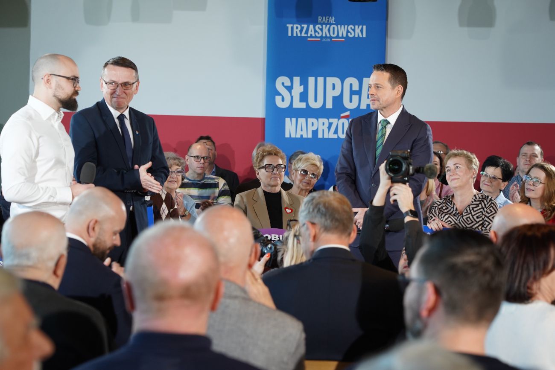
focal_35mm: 105
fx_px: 1619
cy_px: 185
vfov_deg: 13.0
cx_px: 278
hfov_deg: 19.5
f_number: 5.6
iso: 1000
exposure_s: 1/100
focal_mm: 105
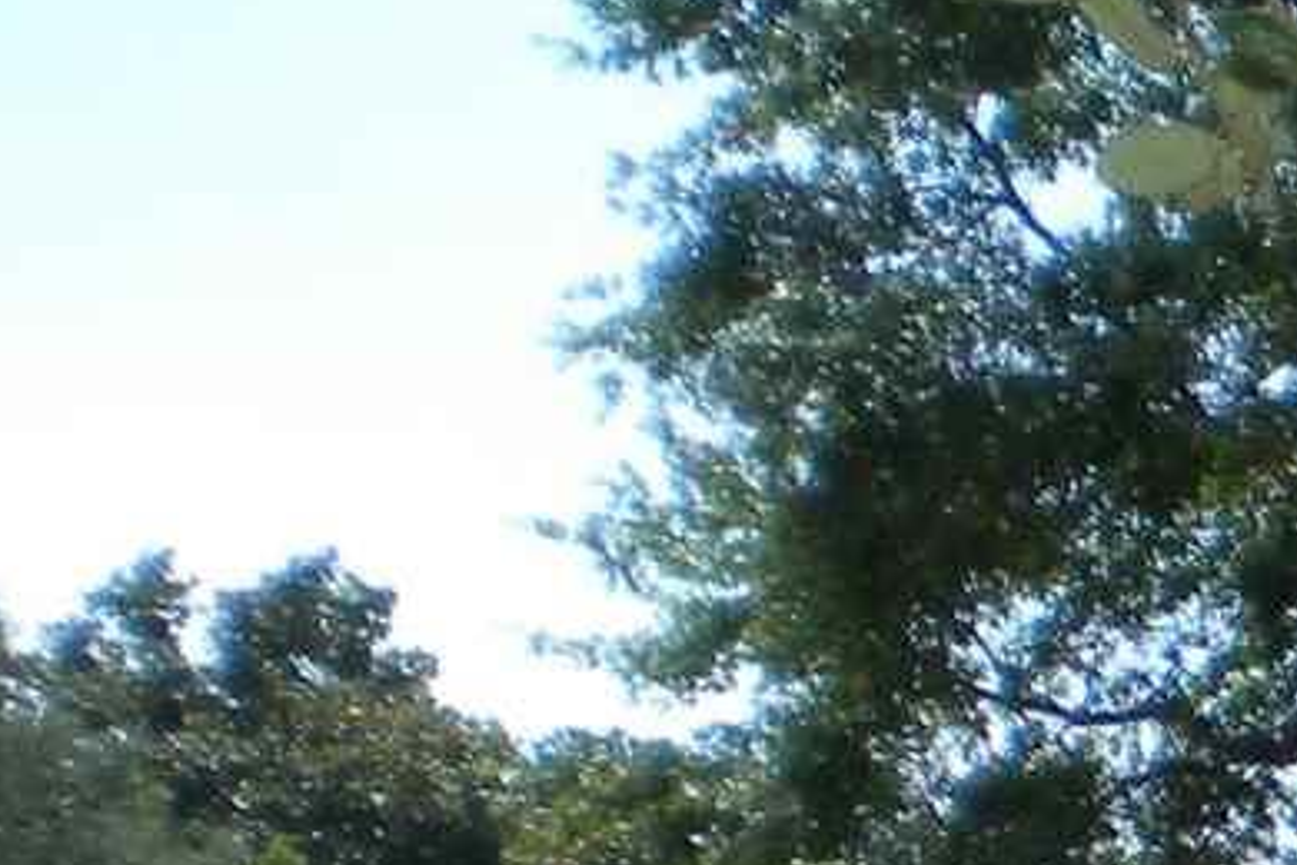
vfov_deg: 6.6
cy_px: 2429
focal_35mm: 191
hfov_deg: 9.7
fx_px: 6881
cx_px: 2947
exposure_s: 1/587
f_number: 4.6
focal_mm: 6.3
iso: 113
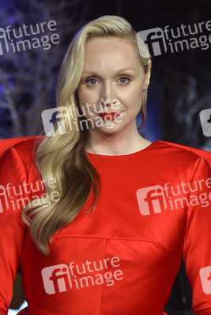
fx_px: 615
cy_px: 158
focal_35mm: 70
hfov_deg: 19.5
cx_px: 106
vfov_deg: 28.8
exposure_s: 1/250
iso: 500
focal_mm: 70
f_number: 4
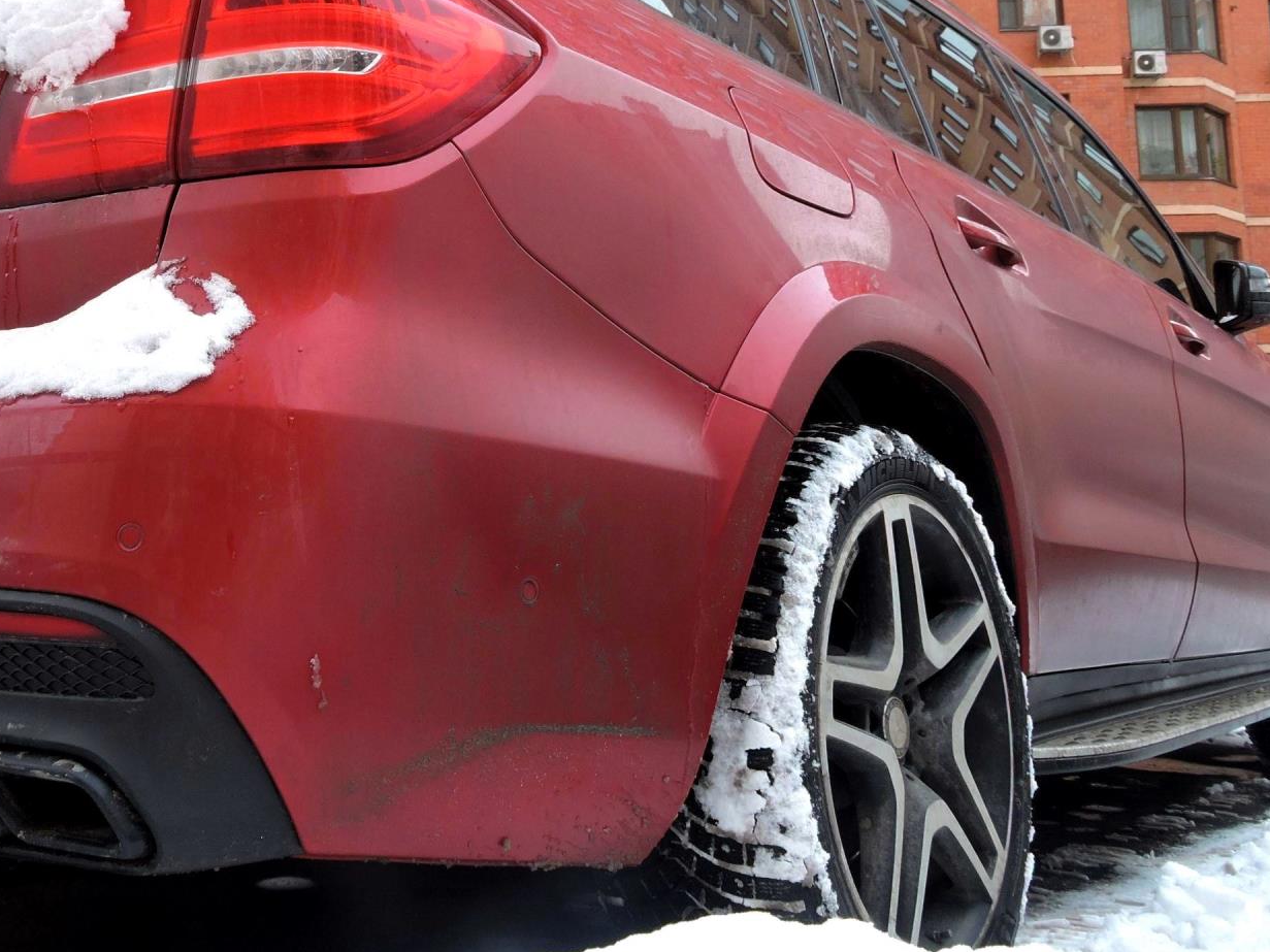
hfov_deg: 47.1
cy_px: 308
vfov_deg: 36.4
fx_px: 1431
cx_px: 422
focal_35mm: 39
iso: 100
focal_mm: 4.3
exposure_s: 1/160
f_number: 3.3
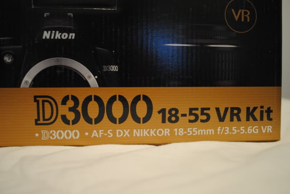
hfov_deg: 57.2
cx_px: 145
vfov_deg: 40.1
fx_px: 266
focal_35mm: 33
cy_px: 97
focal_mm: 22
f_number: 4
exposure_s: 1/30
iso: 1000
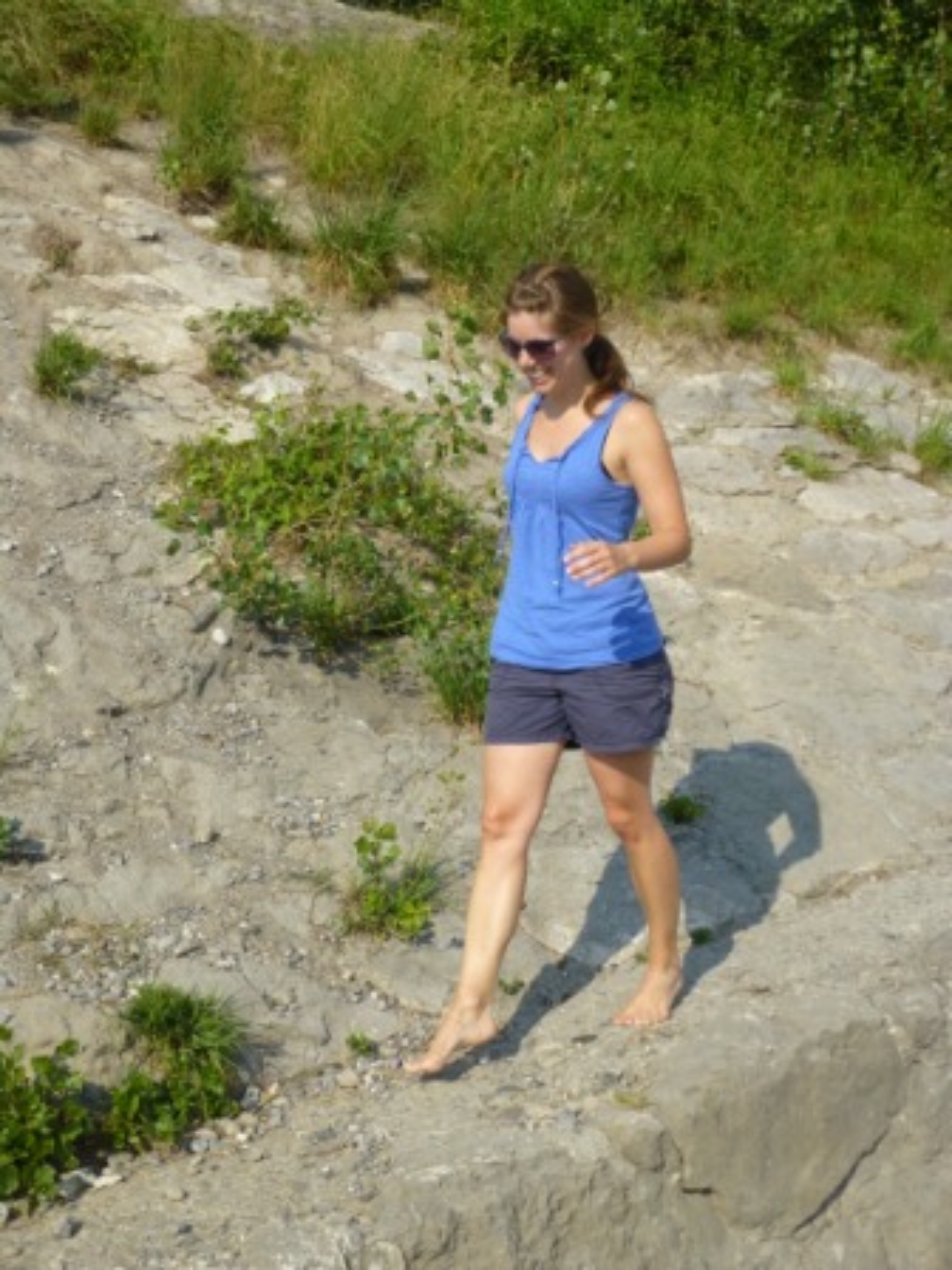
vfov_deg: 42.1
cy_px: 635
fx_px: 1650
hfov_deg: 32.2
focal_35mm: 45
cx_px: 476
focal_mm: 8
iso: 100
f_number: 3.9
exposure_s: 1/1000
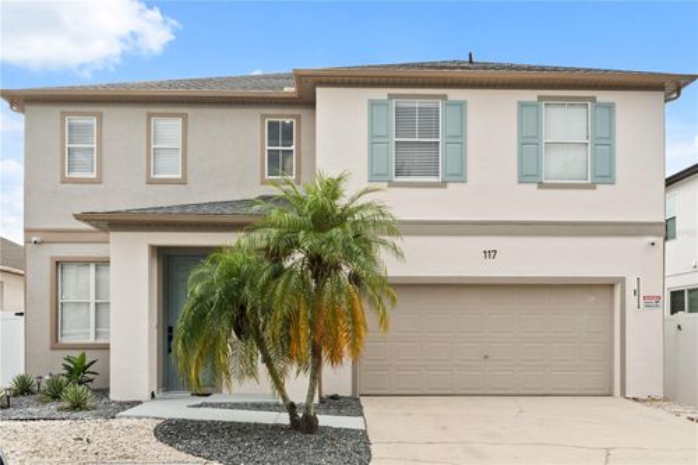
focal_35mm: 31
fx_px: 601
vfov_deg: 42.3
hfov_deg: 60.3
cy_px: 232
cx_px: 349
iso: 640
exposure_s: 1/30
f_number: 22
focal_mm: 31
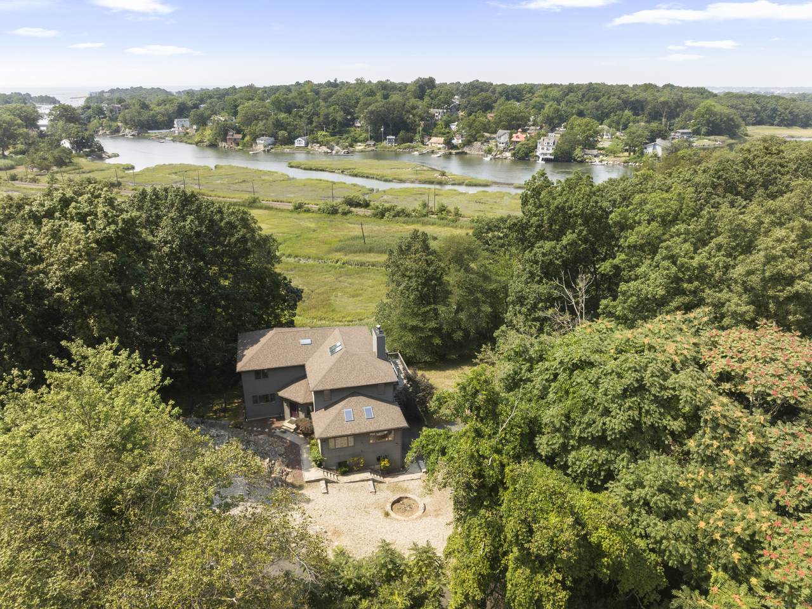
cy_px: 304
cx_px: 406
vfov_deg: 56.8
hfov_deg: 71.6
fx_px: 563
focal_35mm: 24
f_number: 8
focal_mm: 12.29
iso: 100
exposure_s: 1/40
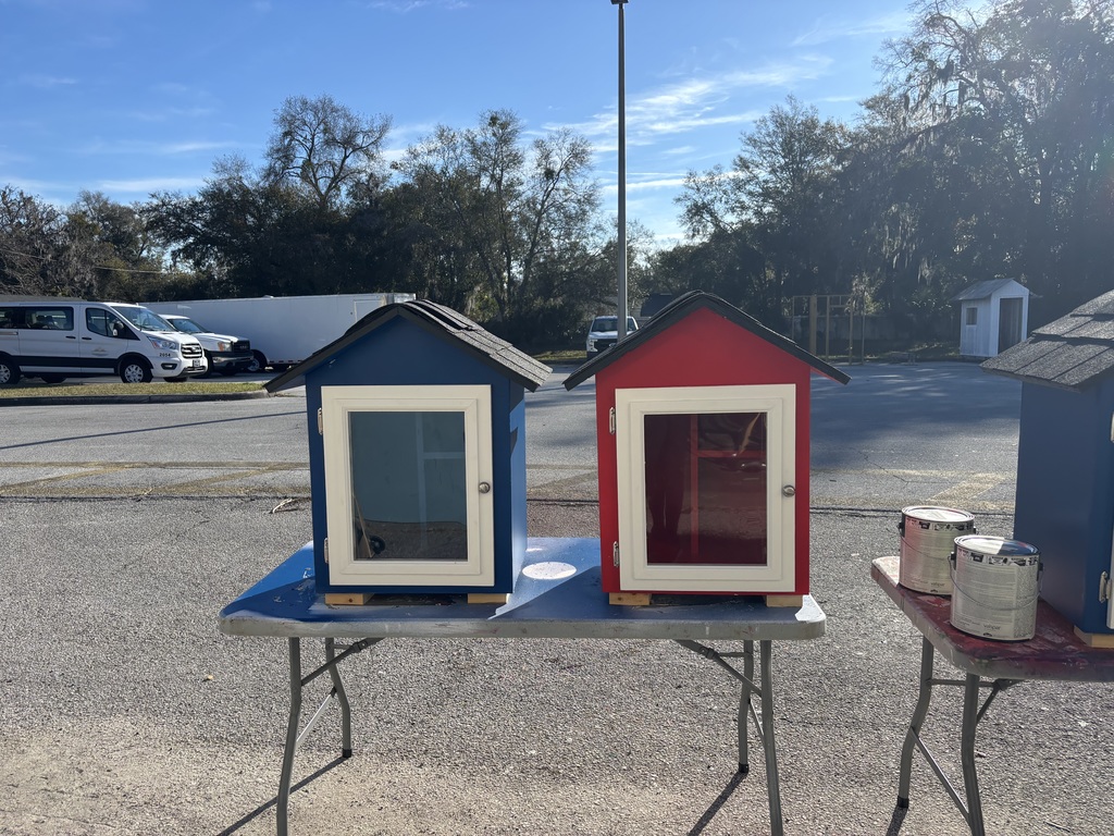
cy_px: 418
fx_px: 837
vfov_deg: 53.1
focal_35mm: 26
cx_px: 557
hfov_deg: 67.3
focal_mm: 5.96
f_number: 1.6
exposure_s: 1/3311
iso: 50
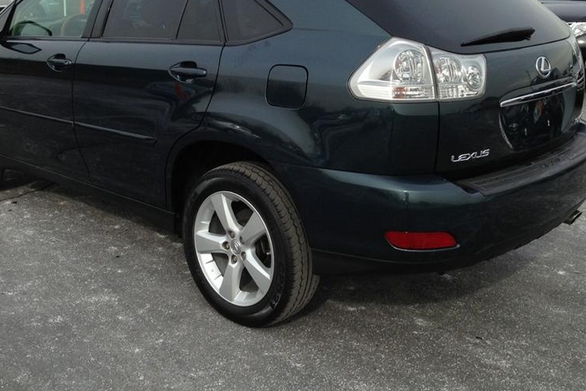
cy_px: 102
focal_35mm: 47
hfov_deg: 41.9
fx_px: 765
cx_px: 267
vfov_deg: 28.3
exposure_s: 1/951
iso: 50
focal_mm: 4.13
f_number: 2.4
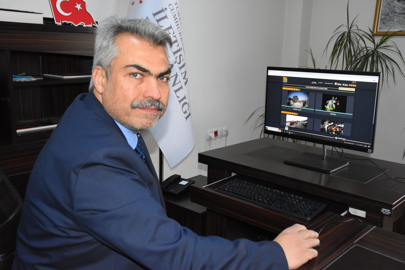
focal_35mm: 34
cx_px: 202
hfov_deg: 55.1
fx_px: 388
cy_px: 135
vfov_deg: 38.4
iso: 2500
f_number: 5.6
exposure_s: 1/125
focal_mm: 23
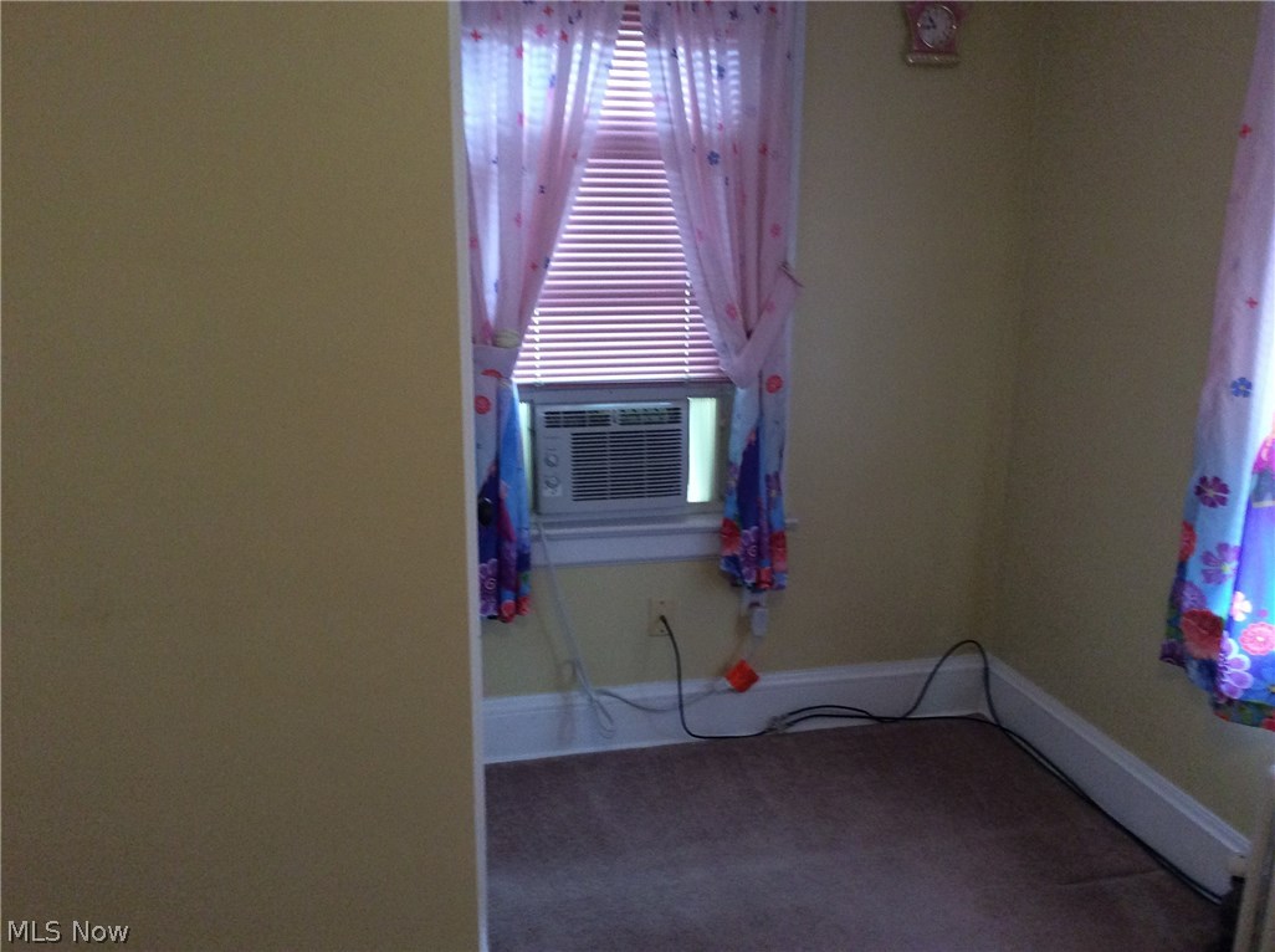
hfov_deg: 56.9
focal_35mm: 32
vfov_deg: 44.0
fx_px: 1177
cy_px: 476
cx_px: 638
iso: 250
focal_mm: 3.3
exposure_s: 1/24
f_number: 2.4
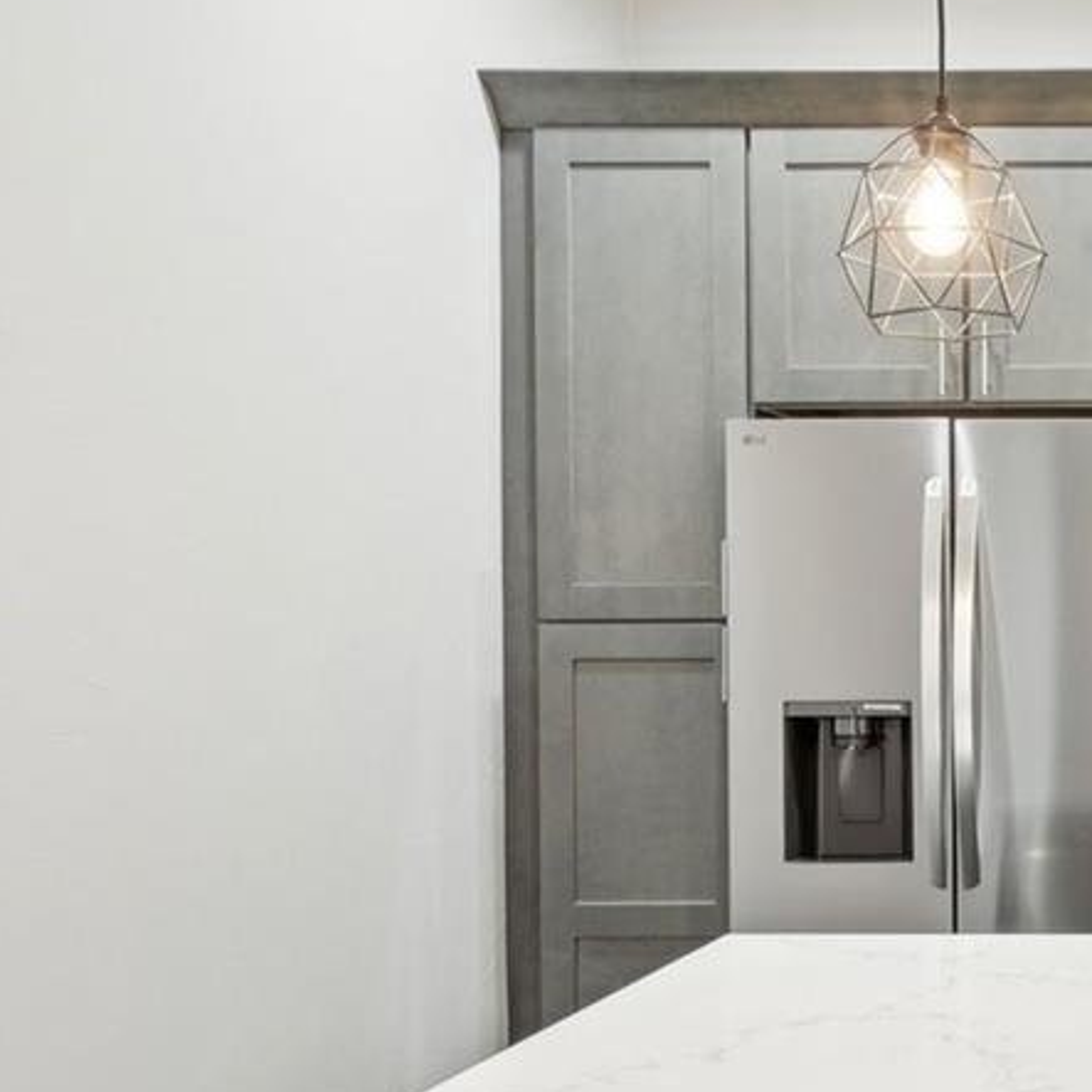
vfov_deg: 39.0
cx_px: 1331
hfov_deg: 32.1
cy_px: 643
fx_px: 1535
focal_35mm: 43
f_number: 8
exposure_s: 1/4
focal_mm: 14
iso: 400
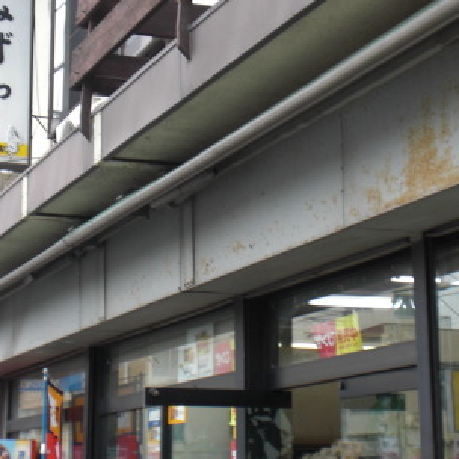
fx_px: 1425
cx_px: 217
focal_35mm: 95
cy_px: 189
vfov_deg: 18.3
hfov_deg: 18.3
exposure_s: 1/100
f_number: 3.6
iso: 64
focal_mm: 8.44
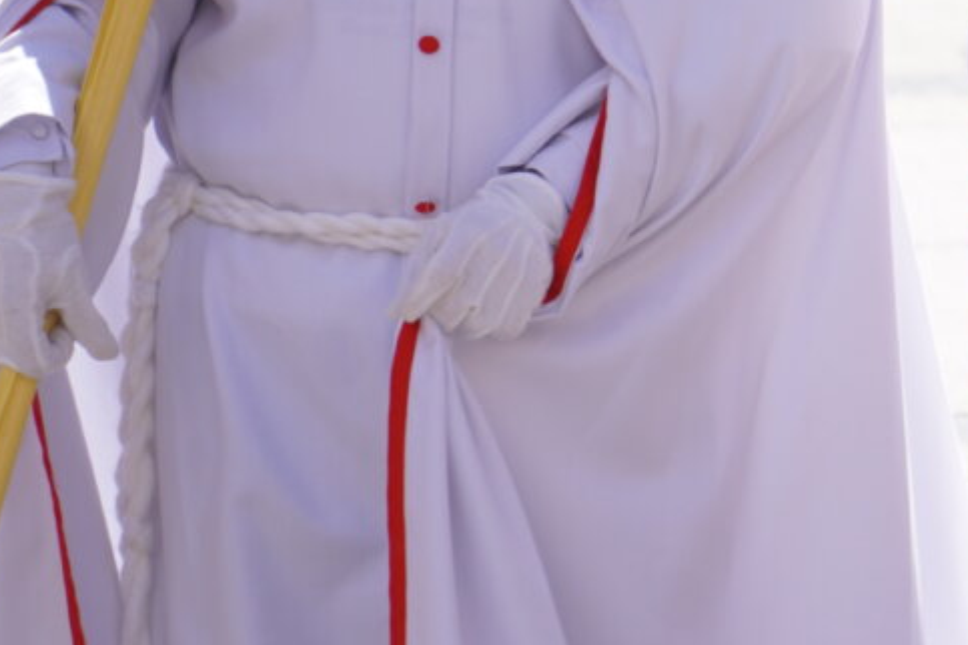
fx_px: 19251
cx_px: 1190
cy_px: 41
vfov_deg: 1.9
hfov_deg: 2.9
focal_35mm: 716
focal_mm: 180
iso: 125
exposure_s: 1/320
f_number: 6.3
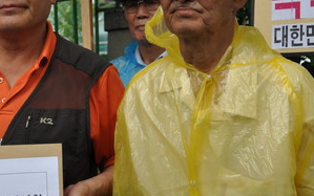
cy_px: 95
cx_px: -6
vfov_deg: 13.1
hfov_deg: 20.1
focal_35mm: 100
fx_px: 856
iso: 200
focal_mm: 28
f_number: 7.1
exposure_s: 1/200
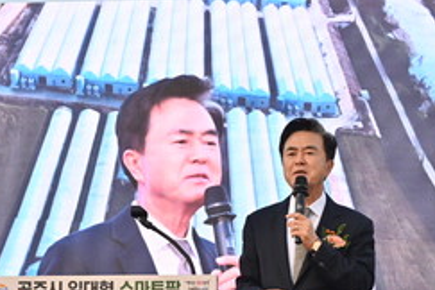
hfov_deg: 11.9
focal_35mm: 173
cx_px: 258
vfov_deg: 7.9
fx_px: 2090
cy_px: 229
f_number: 4
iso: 100
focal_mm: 70
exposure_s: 1/200
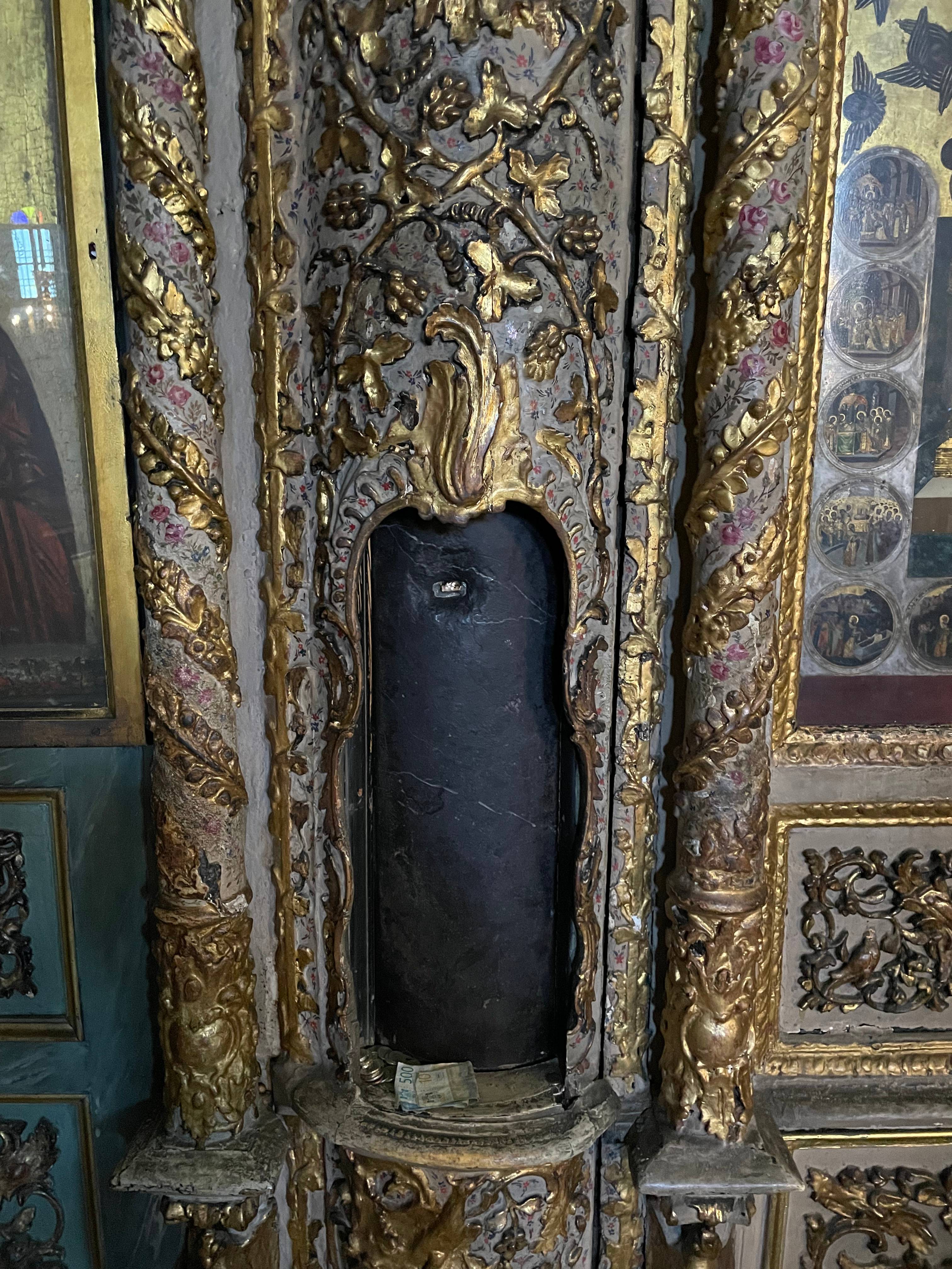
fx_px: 953
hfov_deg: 53.1
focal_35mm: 26
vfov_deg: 67.3
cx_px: 476
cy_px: 634
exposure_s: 1/25
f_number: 1.6
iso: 800
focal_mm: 4.2
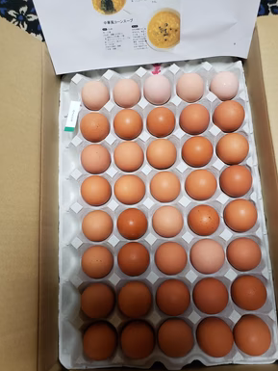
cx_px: 143
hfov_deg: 51.4
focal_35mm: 27
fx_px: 289
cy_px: 187
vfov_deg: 65.3
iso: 320
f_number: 2.4
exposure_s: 1/24
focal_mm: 4.3
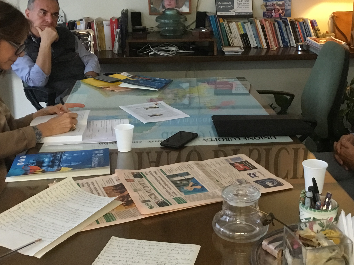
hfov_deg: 38.1
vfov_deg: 28.9
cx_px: 208
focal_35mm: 50
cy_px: 86
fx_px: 511
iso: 200
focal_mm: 3.3
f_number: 2.4
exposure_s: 1/25
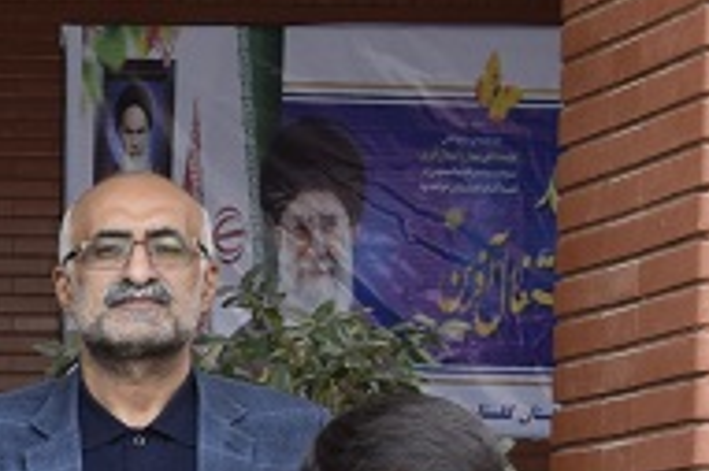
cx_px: -1162
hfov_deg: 7.8
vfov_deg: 5.6
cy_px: 1068
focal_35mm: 239
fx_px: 4703
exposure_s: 1/250
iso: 360
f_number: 8
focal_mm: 26
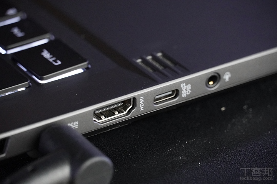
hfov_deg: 10.2
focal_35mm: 202
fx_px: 1558
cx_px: 138
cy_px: 92
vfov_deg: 6.8
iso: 6400
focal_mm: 135
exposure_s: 1/50
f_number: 5.6
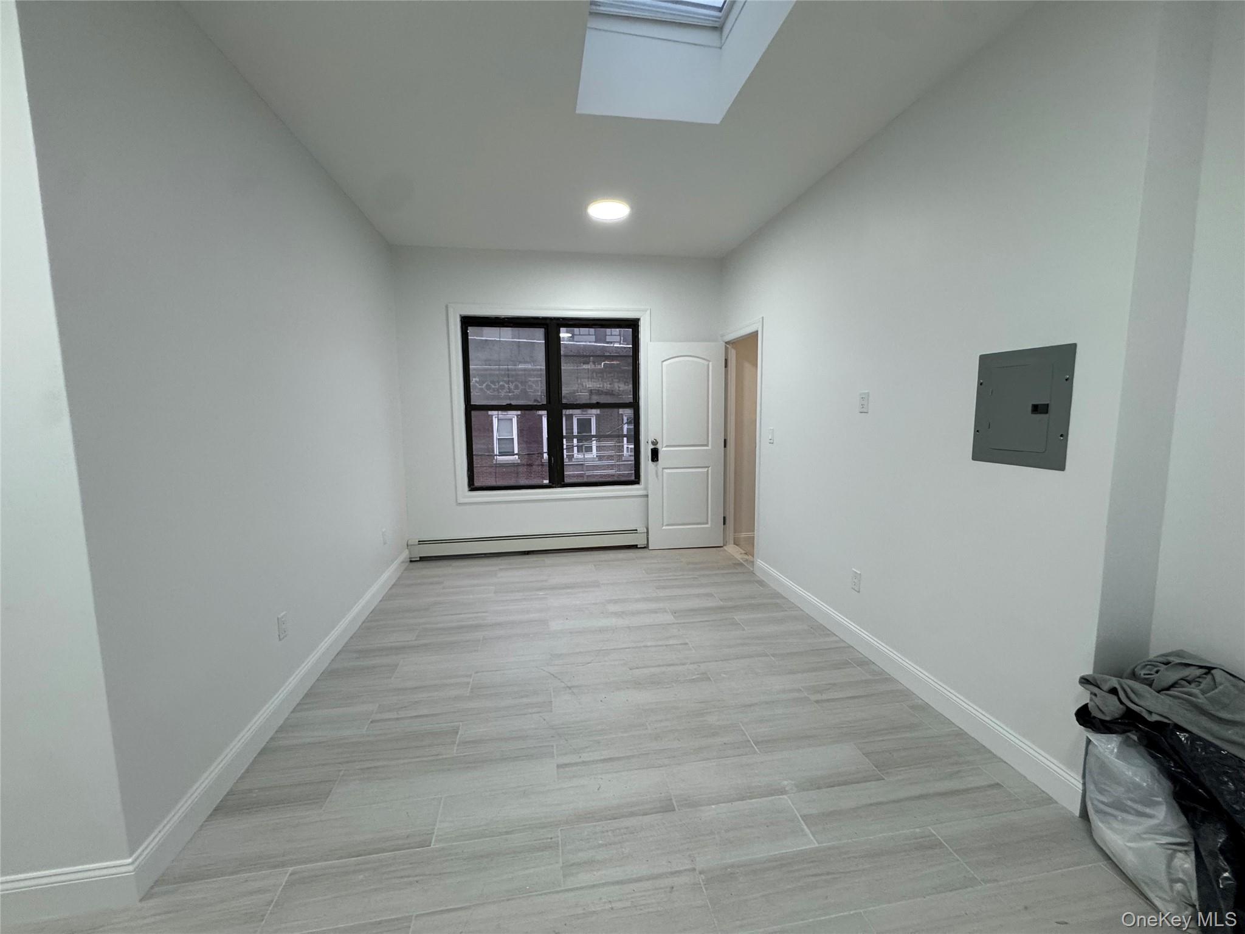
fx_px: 504
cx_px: 622
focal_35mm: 14
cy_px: 467
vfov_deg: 85.7
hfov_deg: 102.1
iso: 200
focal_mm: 2.22
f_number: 2.2
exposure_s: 1/120
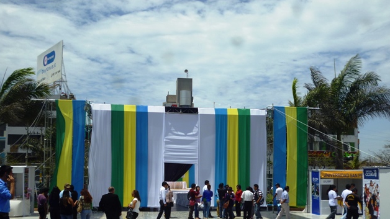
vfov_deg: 29.5
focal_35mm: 40
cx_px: 193
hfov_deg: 50.5
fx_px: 414
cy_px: 148
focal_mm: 6.4
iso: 100
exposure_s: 1/200
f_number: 10
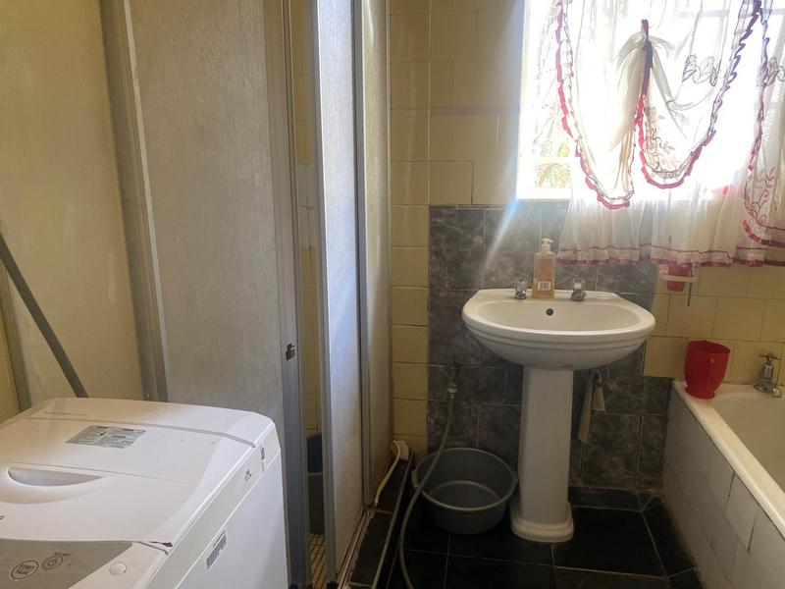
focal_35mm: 26
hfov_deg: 67.3
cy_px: 294
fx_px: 590
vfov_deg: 53.1
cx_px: 392
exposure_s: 1/60
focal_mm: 4.25
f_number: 1.8
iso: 125
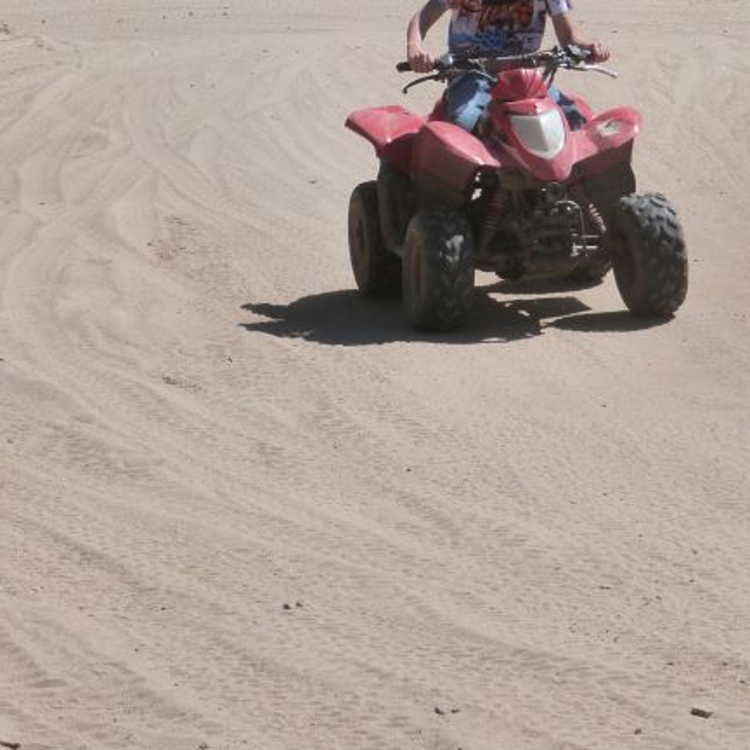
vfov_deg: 9.4
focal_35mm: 186
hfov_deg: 9.4
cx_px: 565
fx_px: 4559
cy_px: 263
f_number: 5.6
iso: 160
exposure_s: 1/640
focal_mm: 20.4
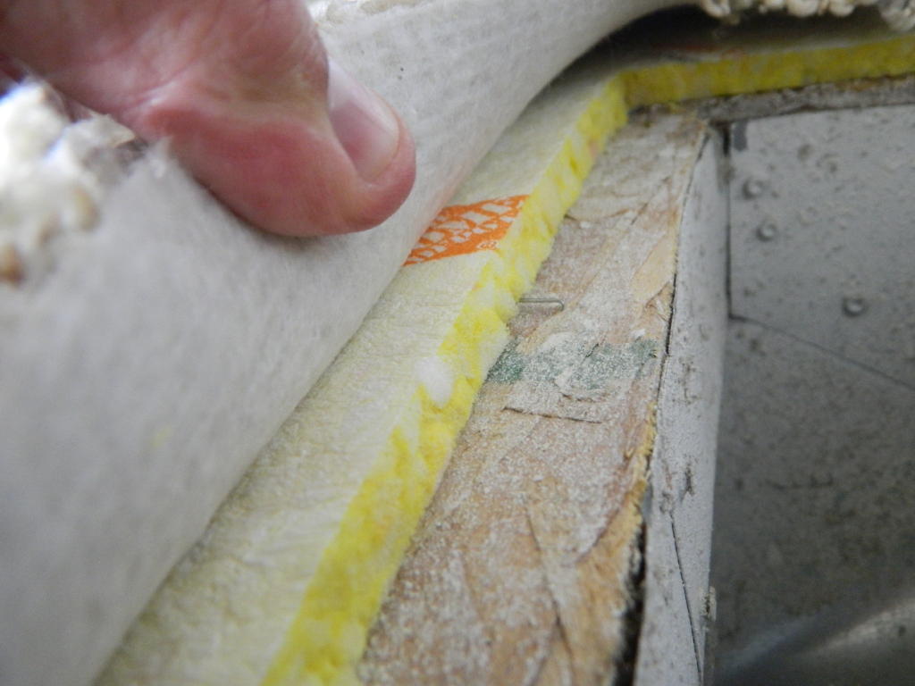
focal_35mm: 31
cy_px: 343
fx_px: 819
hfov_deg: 58.4
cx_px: 458
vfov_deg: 45.4
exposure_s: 1/15
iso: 400
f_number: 3.2
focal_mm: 5.6
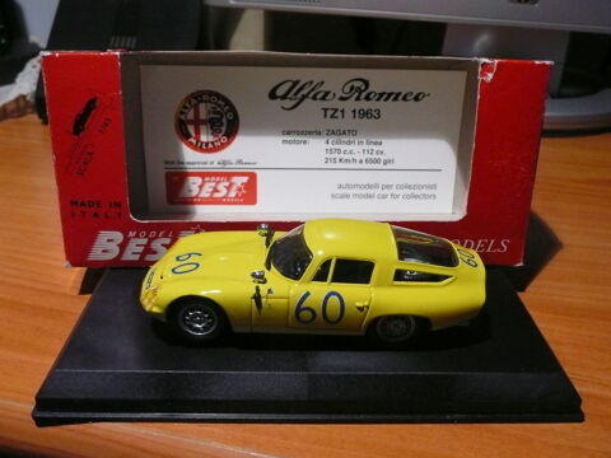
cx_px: 306
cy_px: 229
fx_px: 530
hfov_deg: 60.0
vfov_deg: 46.8
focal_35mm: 30
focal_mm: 4.9
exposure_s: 1/50
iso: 400
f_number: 3.4
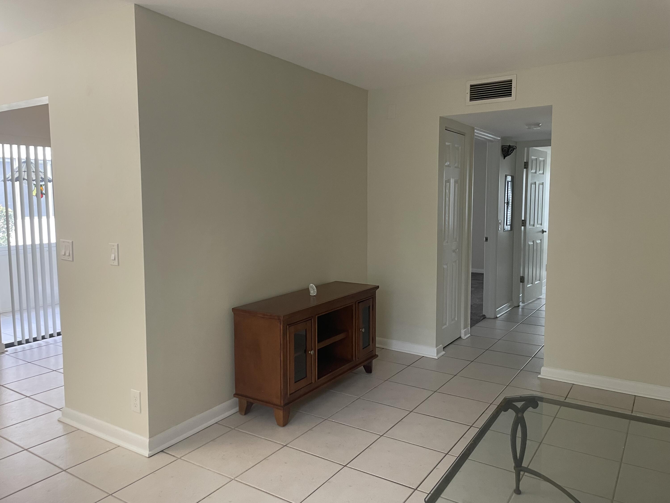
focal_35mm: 26
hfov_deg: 67.3
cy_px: 252
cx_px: 335
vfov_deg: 53.1
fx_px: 503
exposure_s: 1/60
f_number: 1.6
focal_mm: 4.2
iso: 125
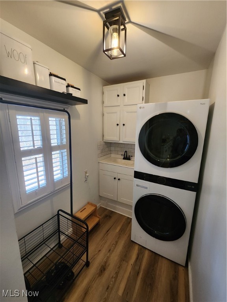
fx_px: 114
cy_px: 151
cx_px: 114
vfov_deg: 106.2
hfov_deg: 89.9
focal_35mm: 13
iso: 320
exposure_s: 1/60
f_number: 2.2
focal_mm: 2.2
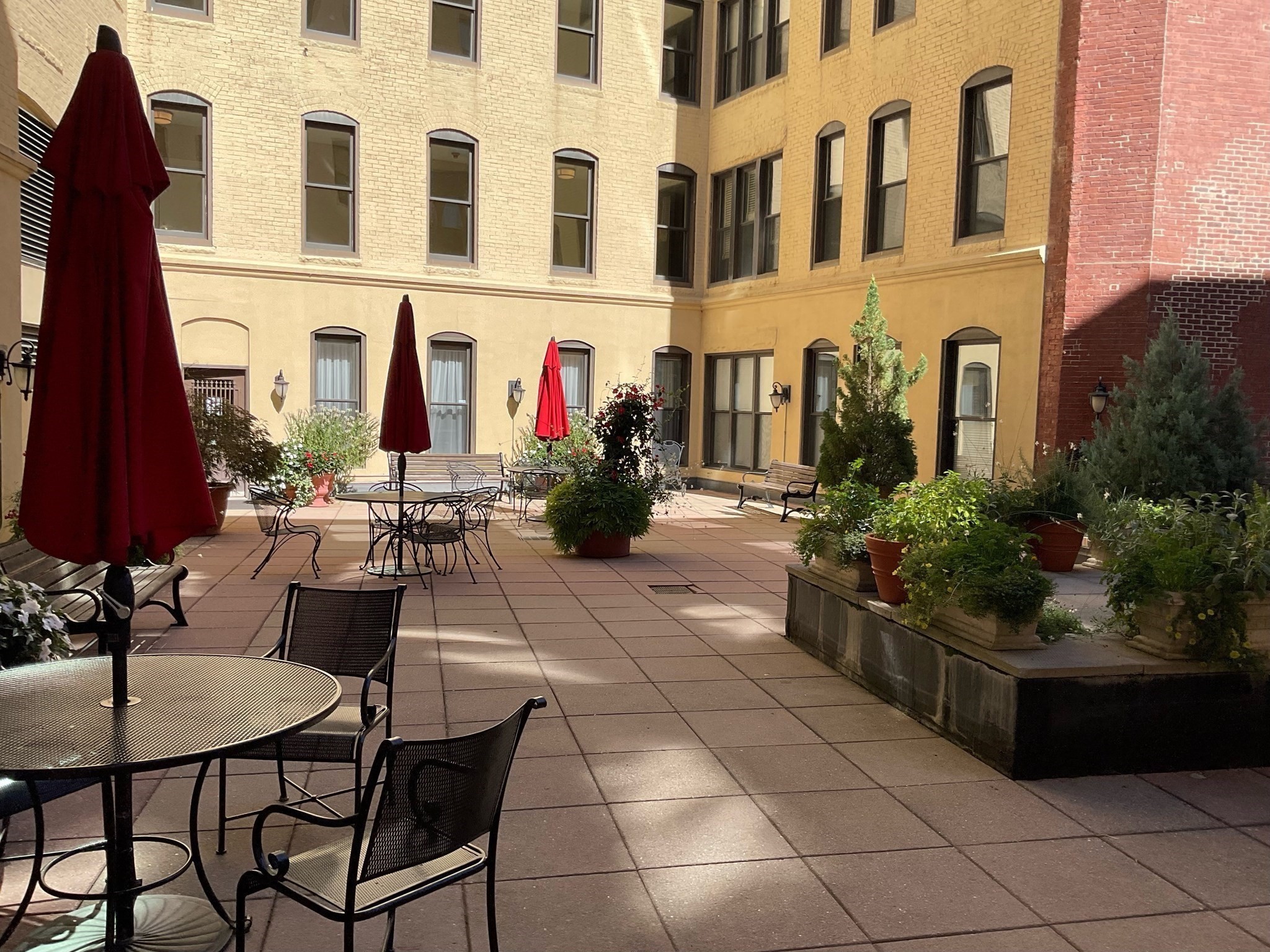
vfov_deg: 48.2
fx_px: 1064
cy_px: 476
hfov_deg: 61.7
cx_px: 635
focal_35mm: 29
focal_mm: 3
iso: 16
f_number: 1.8
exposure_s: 1/1221
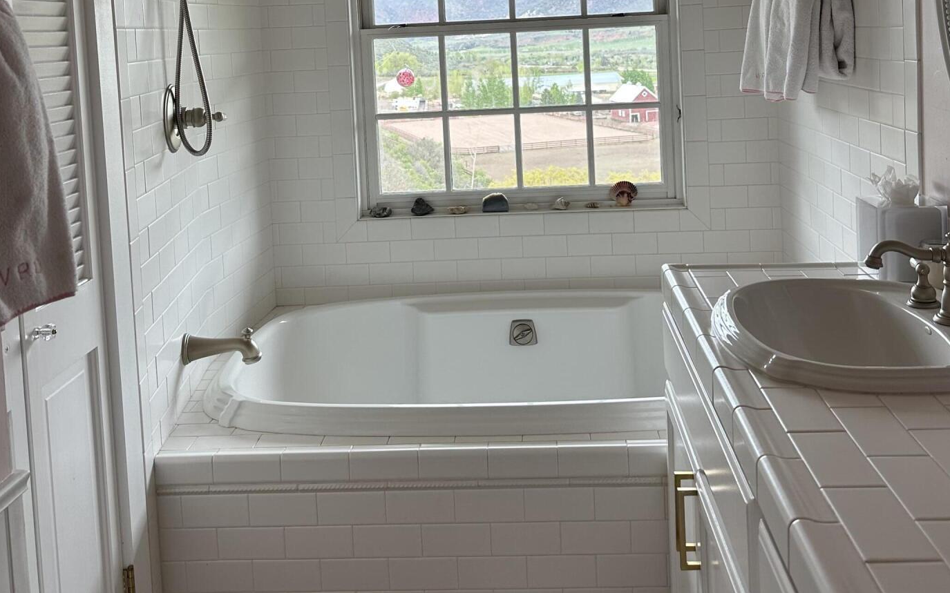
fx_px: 958
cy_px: 81
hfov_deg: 52.8
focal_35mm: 37
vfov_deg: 33.0
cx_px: 482
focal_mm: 6.86
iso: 80
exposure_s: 1/159
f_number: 1.78
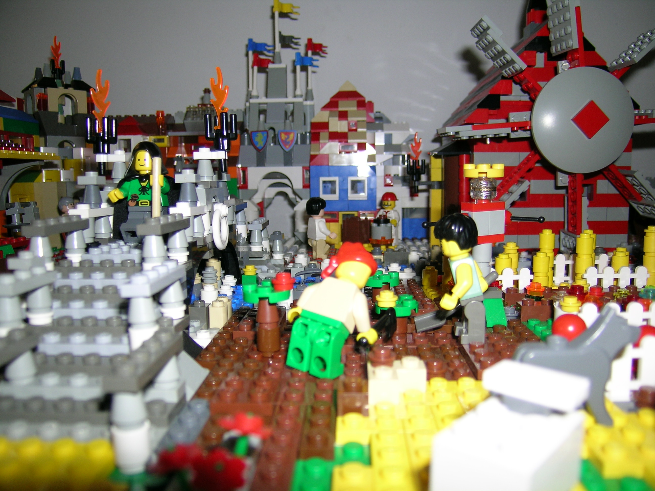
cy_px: 246
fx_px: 530
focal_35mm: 28
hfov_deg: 63.4
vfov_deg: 49.7
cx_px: 328
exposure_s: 1/60.1
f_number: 2.8
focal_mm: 5.8
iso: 50
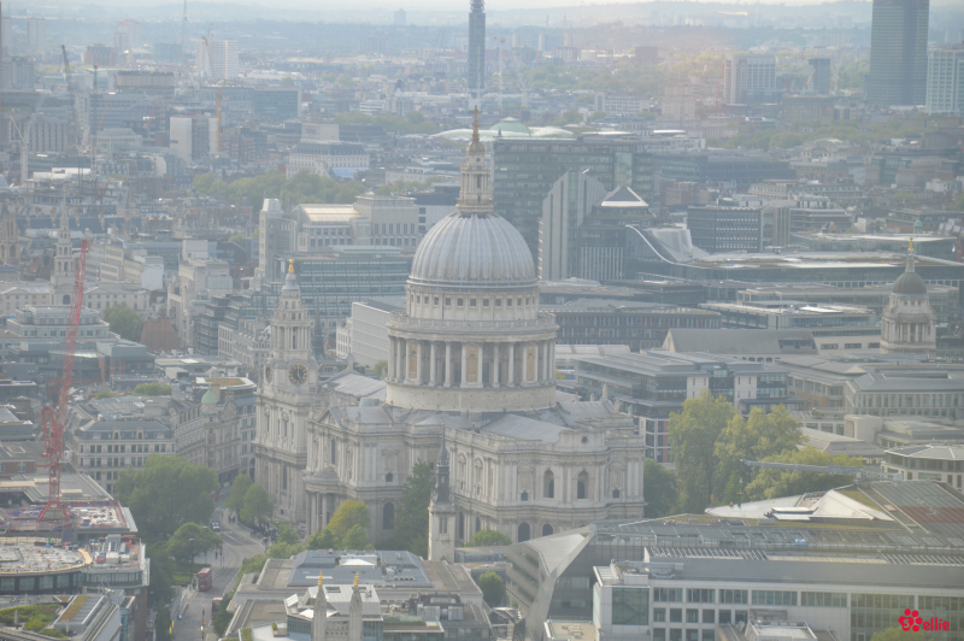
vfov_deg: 8.7
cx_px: 482
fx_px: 4214
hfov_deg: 13.1
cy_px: 320
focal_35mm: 158
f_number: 5.6
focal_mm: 105
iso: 125
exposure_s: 1/125
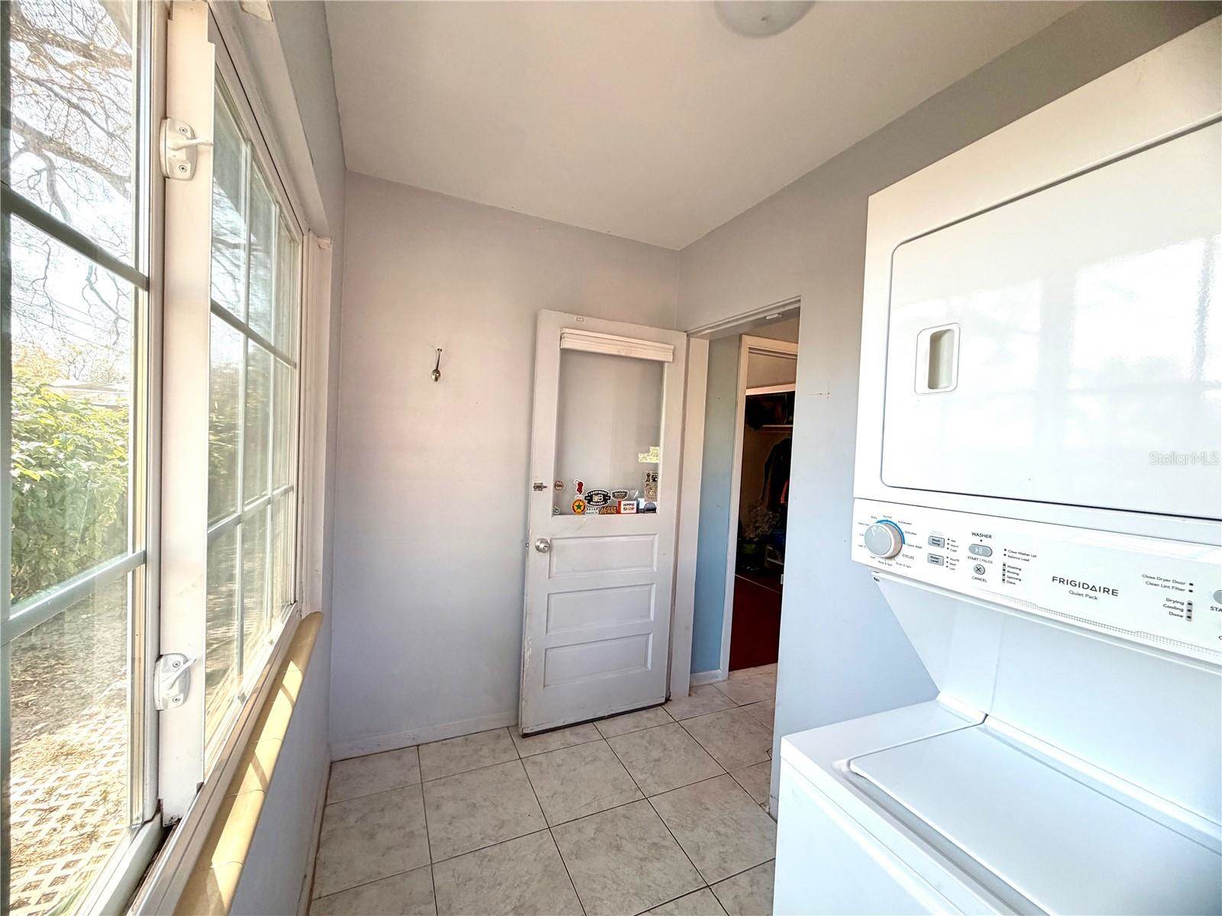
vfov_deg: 85.7
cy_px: 458
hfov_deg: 102.1
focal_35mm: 14
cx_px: 611
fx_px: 494
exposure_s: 1/120
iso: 100
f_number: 2.2
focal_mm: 2.22
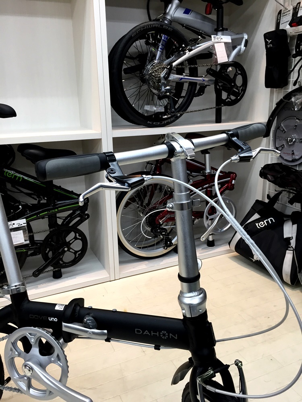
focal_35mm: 29
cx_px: 151
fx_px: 337
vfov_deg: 61.7
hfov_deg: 48.2
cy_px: 201
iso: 40
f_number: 2.2
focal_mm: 4.15
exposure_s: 1/33
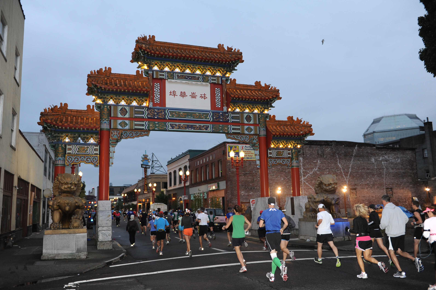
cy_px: 145
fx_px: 387
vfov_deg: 41.1
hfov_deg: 58.7
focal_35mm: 32
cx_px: 218
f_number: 3.2
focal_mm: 32
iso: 1000
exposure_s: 1/125
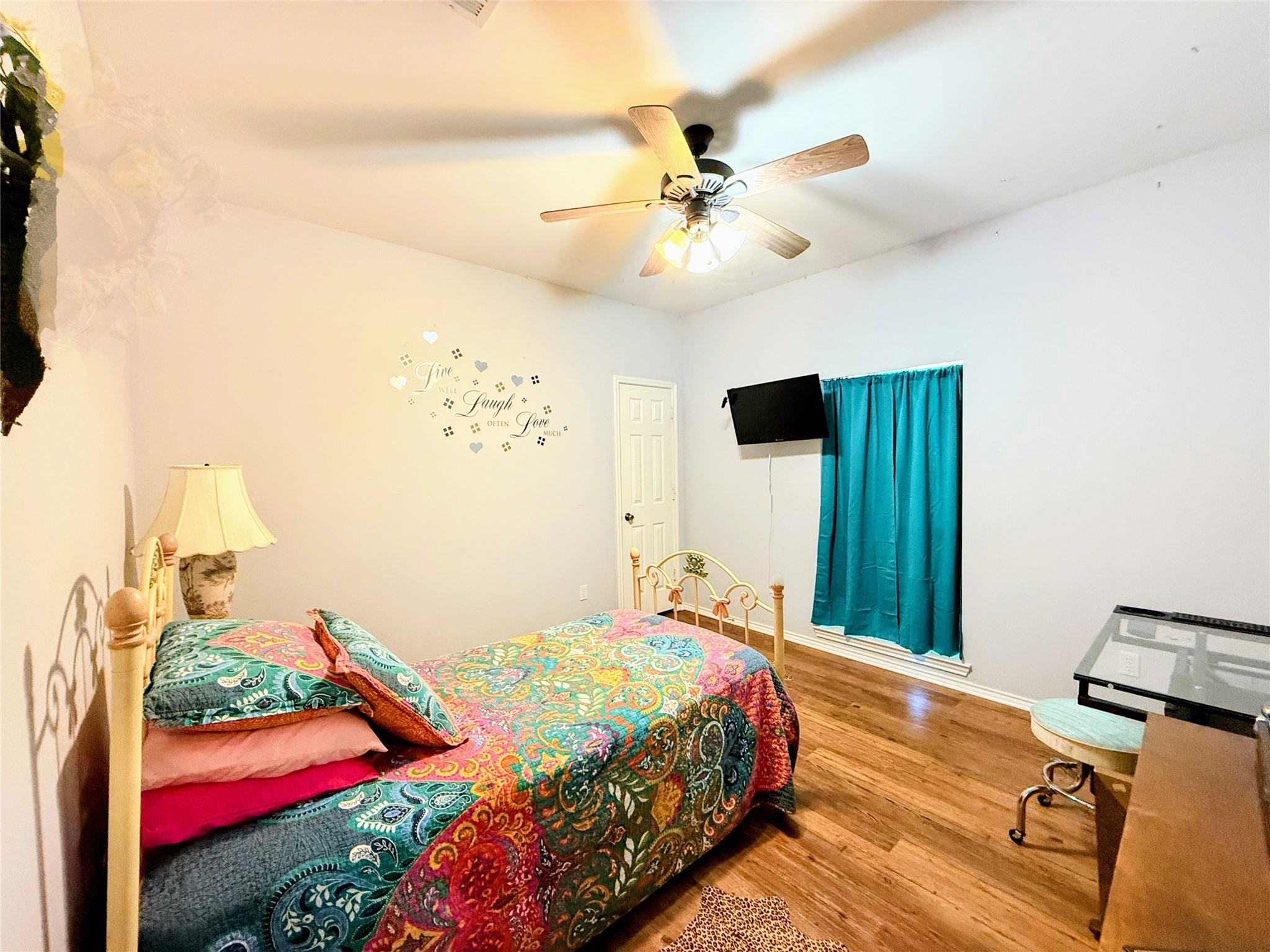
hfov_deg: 102.1
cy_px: 476
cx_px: 635
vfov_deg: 85.7
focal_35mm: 14
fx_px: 514
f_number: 2.2
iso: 500
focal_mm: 2.22
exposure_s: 1/60
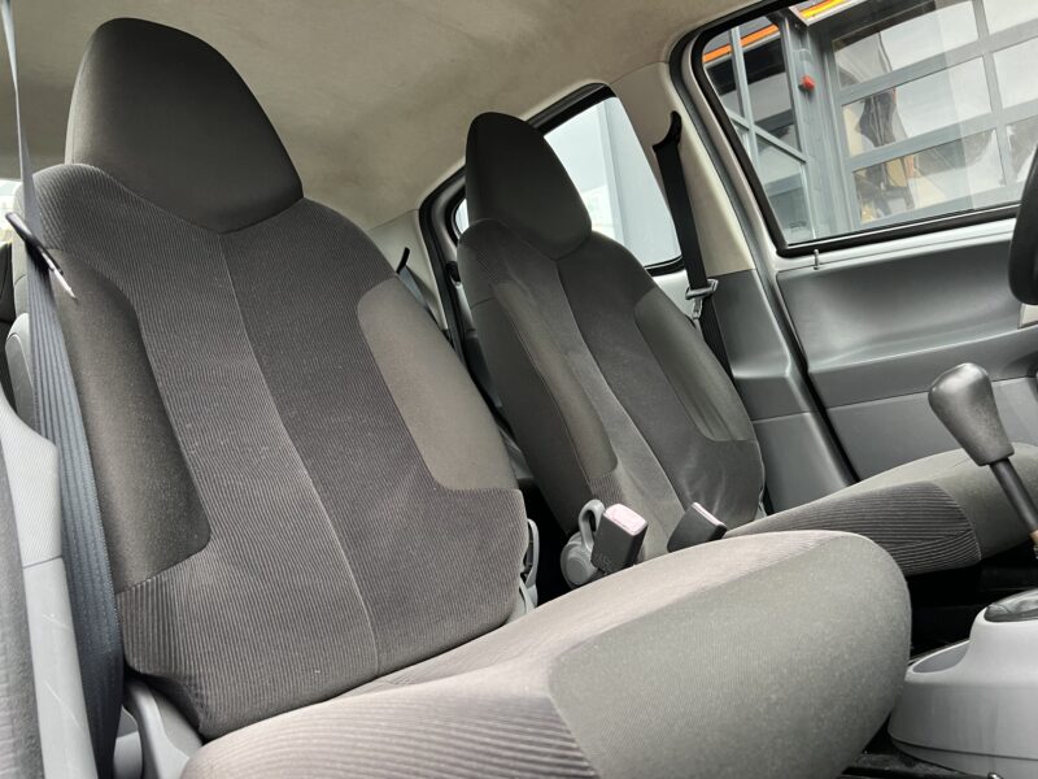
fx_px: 780
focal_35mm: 26
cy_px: 390
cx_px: 519
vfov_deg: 53.1
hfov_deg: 67.3
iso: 250
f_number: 1.5
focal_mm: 5.7
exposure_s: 1/50
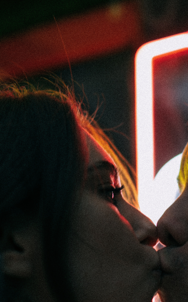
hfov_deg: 16.3
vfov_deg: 25.8
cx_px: 123
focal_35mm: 80
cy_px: 157
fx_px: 656
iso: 200
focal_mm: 35
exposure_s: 1/125
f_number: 1.4
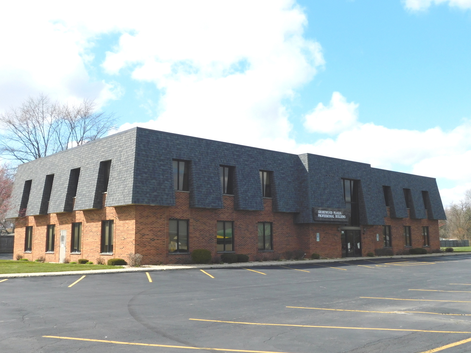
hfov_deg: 51.4
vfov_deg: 39.7
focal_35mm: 36
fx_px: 490
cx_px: 236
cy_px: 176
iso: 125
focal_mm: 6.3
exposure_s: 1/1250
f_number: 3.5
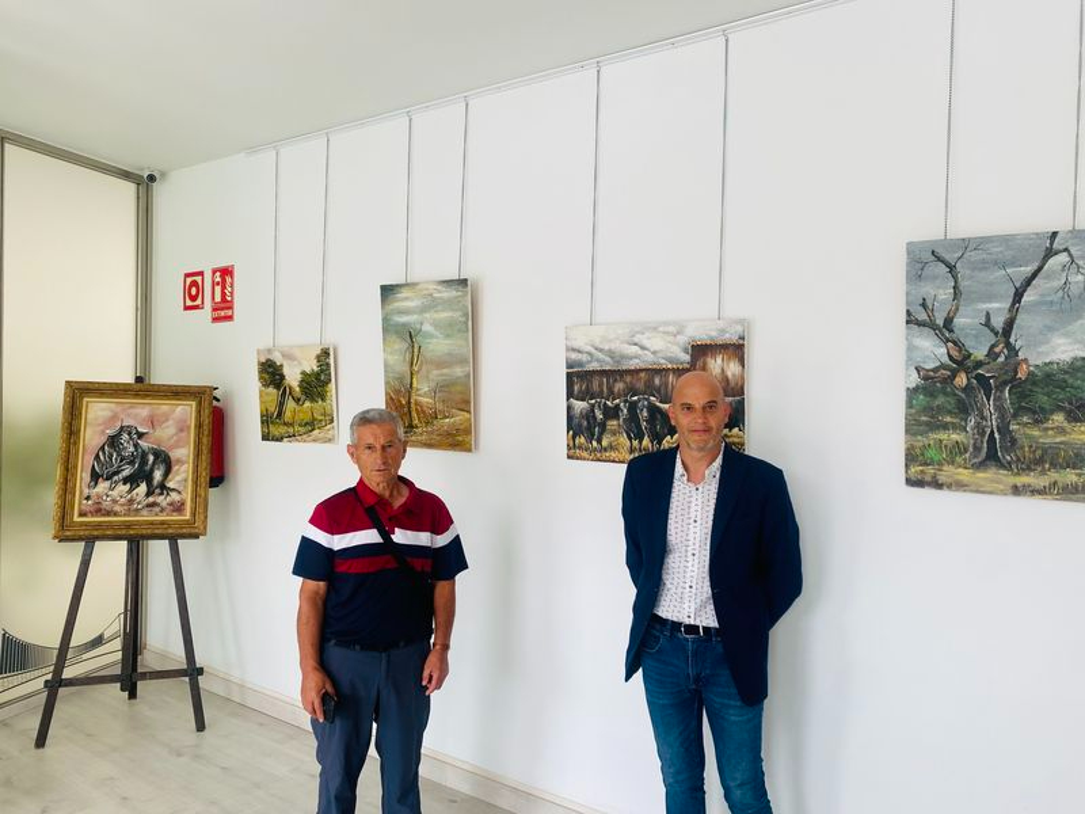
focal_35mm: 26
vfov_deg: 53.1
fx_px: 815
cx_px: 542
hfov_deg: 67.3
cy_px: 407
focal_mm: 4.25
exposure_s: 1/121
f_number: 1.8
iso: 40
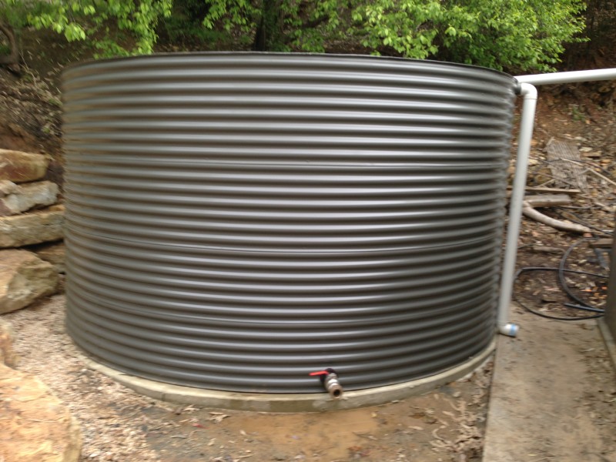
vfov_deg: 42.9
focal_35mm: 33
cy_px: 231
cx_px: 308
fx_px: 587
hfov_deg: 55.4
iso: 50
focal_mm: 4.13
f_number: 2.4
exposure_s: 1/60
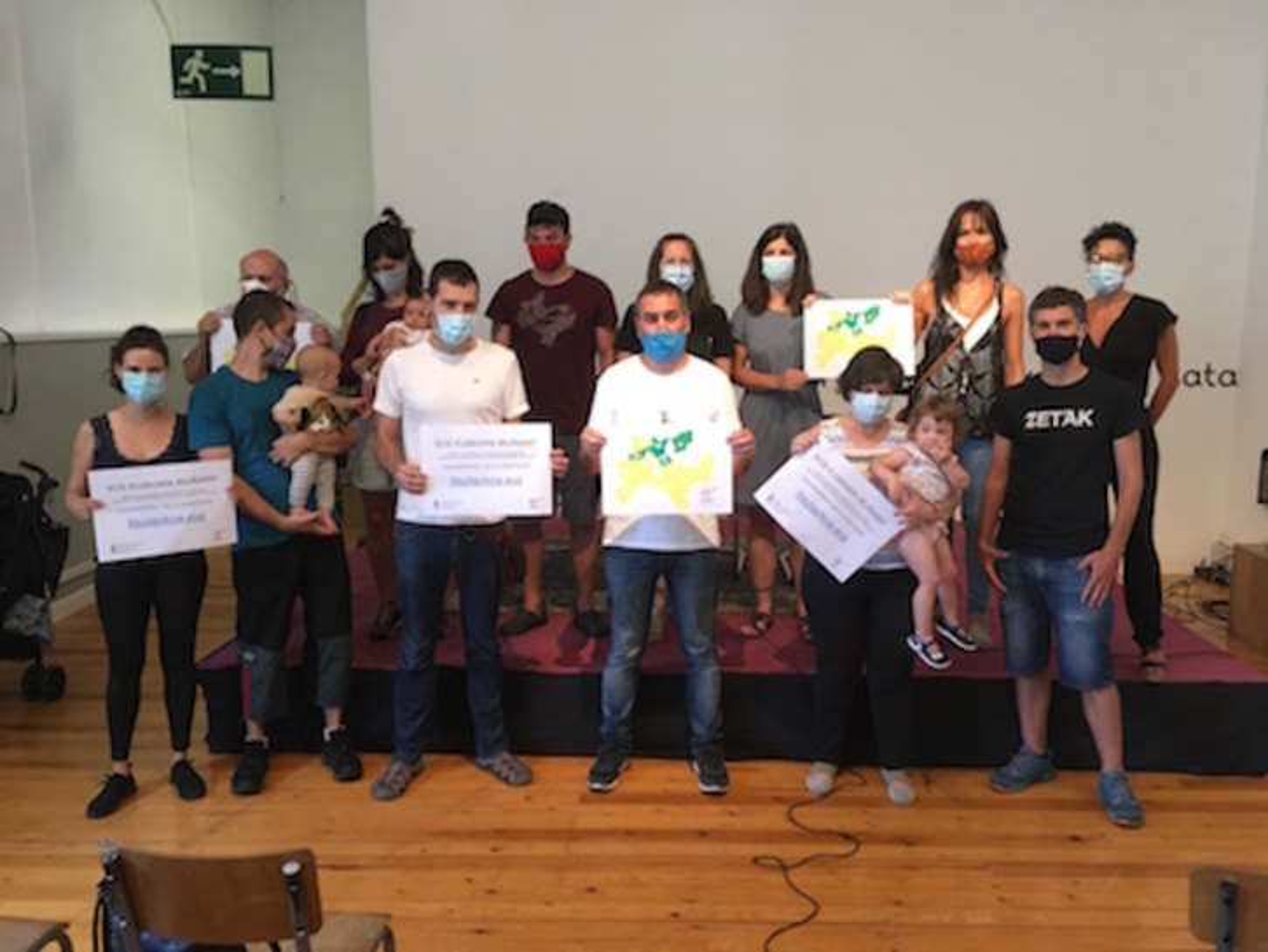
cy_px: 476
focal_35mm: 29
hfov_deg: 61.6
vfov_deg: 48.3
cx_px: 634
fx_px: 1063
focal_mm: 4.15
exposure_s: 1/33
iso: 125
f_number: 2.2
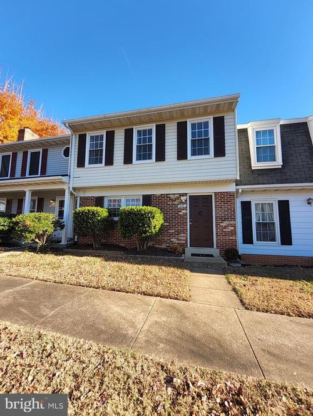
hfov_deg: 90.0
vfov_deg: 106.2
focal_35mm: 13
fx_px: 157
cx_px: 156
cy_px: 208
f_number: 2.2
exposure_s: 1/366
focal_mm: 1.13
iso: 32
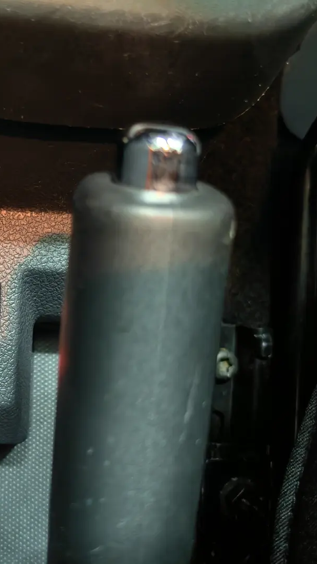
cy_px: 283
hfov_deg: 28.8
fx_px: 568
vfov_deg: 52.8
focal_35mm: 38
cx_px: -14
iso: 3200
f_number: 1.6
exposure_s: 1/13
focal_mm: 5.4
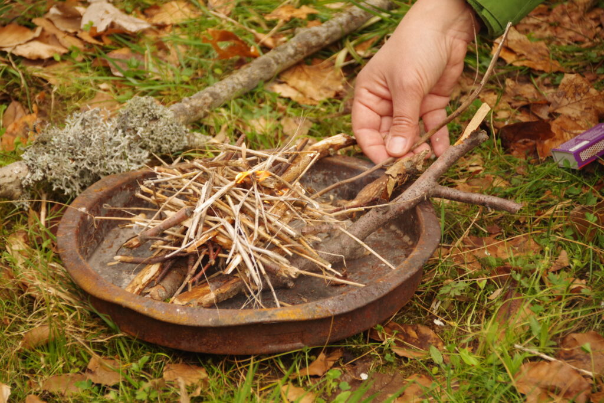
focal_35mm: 225
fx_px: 3775
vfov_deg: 6.1
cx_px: 302
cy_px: 202
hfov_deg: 9.1
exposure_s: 1/200
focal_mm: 150
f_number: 5.6
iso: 400
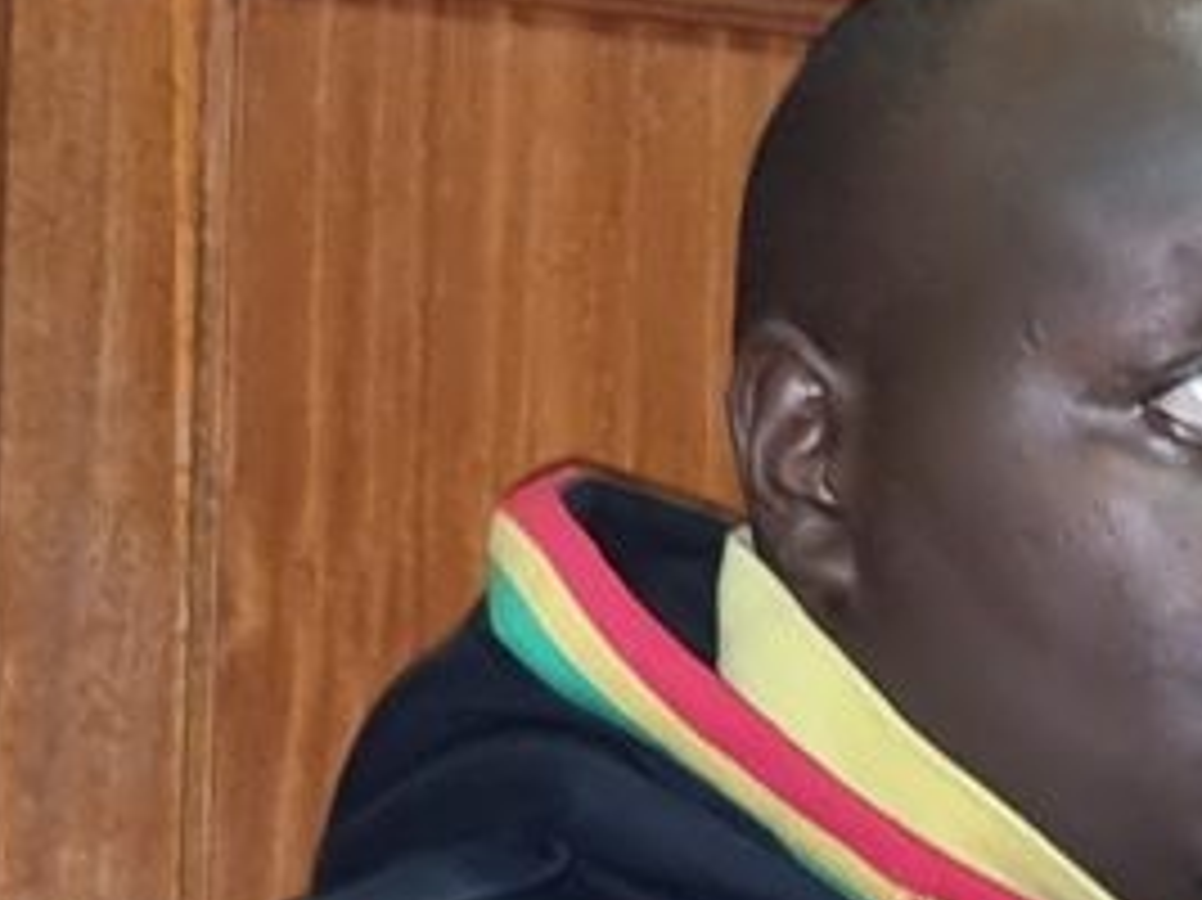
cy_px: 1112
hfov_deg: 26.8
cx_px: 1166
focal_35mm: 69
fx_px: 2395
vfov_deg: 19.9
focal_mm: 6.7
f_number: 1.8
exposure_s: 1/25
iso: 1250
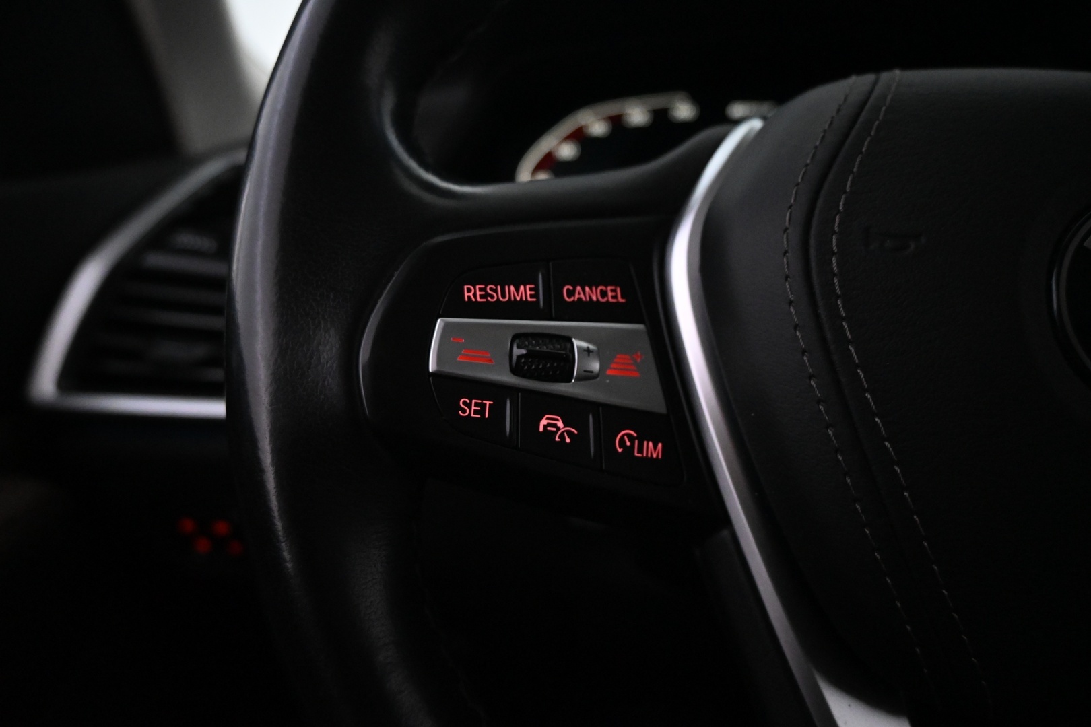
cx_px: 546
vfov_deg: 47.9
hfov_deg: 67.4
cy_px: 364
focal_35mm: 27
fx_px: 818
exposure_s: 1/160
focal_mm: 18
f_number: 3.5
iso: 5000
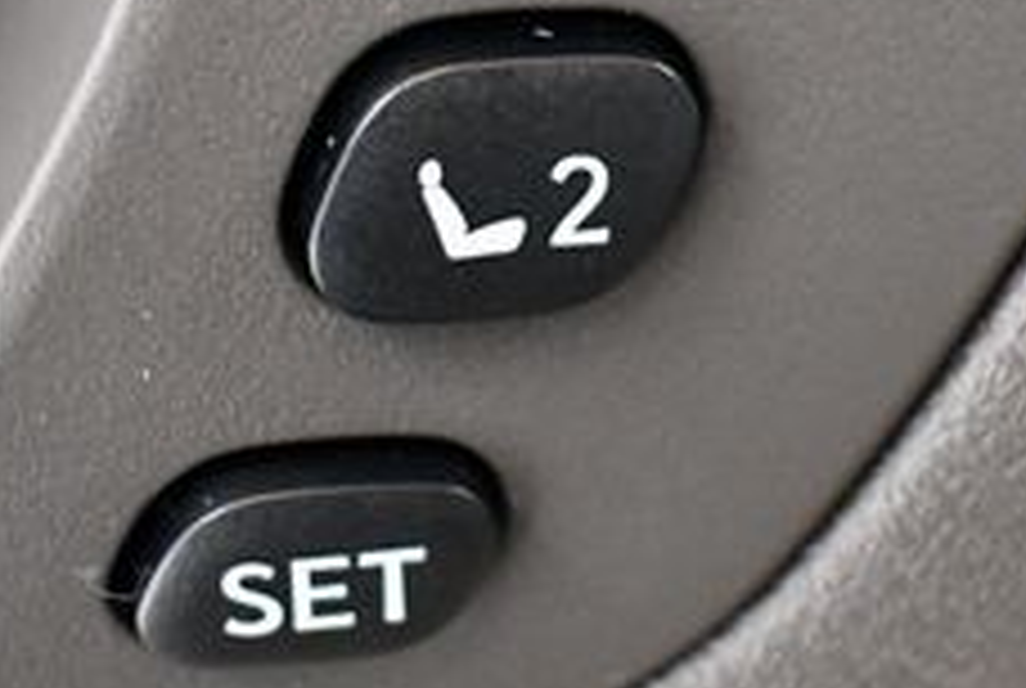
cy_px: 175
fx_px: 2884
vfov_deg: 13.6
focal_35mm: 101
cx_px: 590
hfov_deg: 20.2
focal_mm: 18
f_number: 3.5
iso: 3200
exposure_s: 1/100
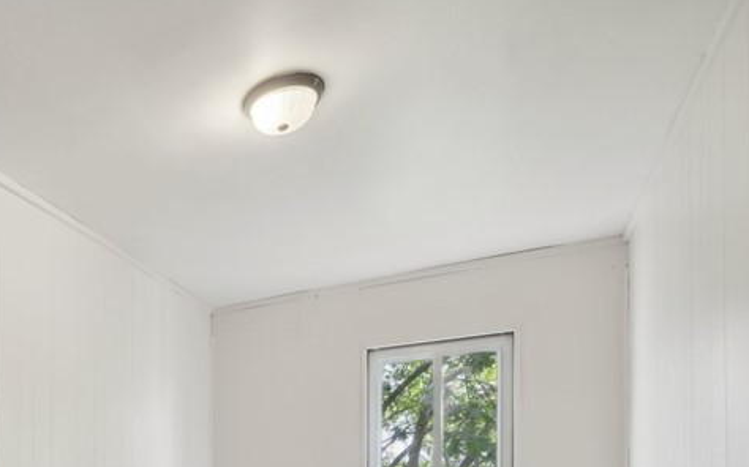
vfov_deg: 38.9
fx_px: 571
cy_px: 476
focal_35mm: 28
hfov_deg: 52.9
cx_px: 3
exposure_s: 1.5
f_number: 11
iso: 50
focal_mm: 12
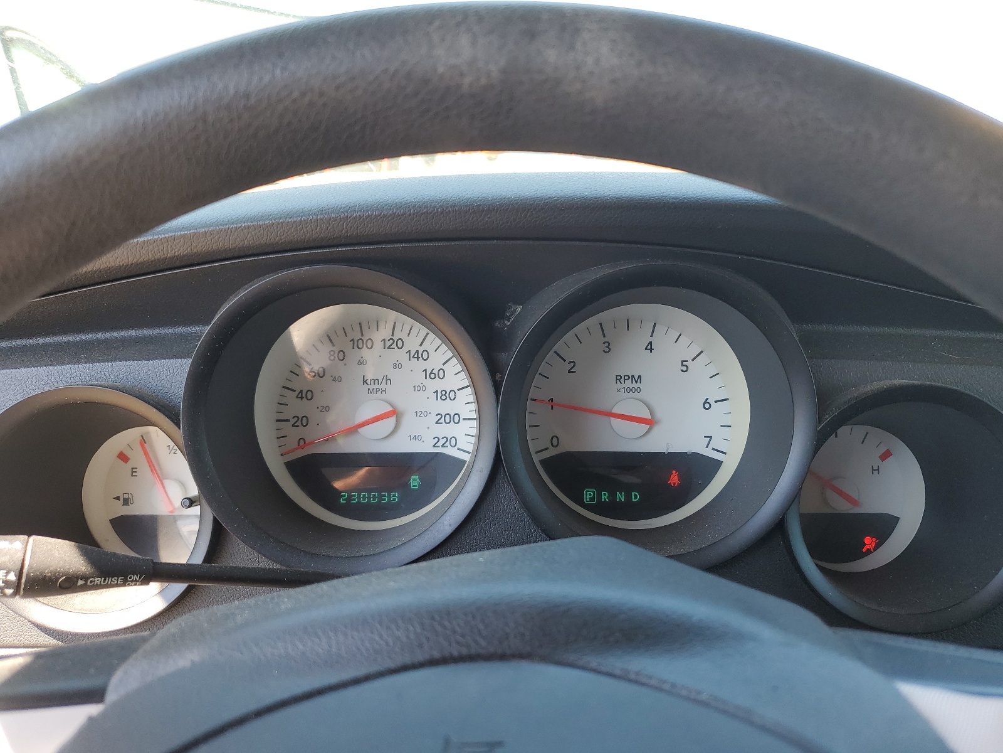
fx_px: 753
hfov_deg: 67.3
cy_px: 376
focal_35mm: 26
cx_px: 502
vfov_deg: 53.1
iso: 50
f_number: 1.5
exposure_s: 1/196
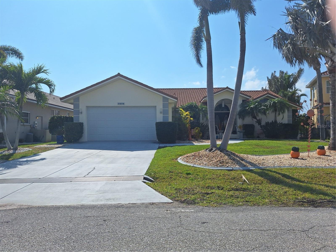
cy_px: 126
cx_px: 168
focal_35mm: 23
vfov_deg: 58.9
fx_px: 223
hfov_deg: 73.9
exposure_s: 1/6289
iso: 40
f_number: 1.8
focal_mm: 5.54
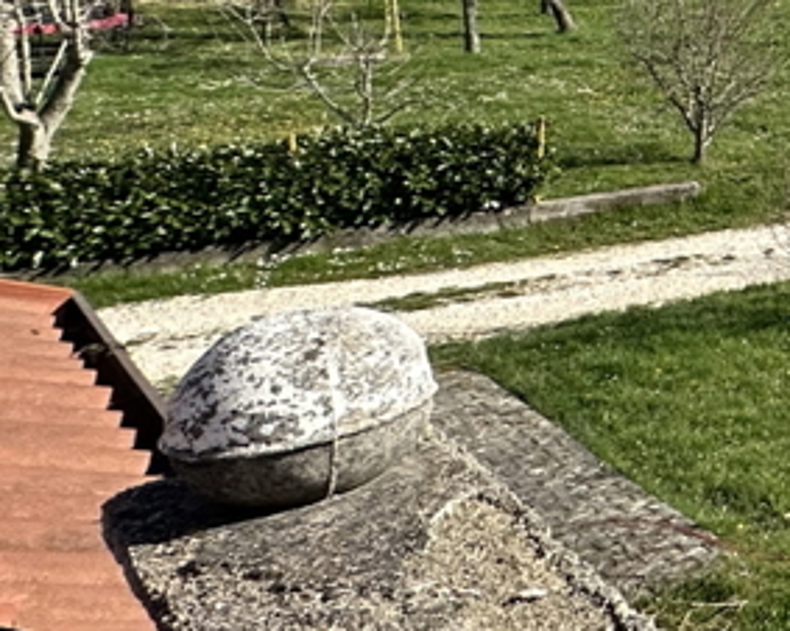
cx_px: 1594
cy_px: -95
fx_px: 1355
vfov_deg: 24.2
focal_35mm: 58
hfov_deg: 19.0
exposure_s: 1/2092
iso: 40
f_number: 2.2
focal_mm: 2.22
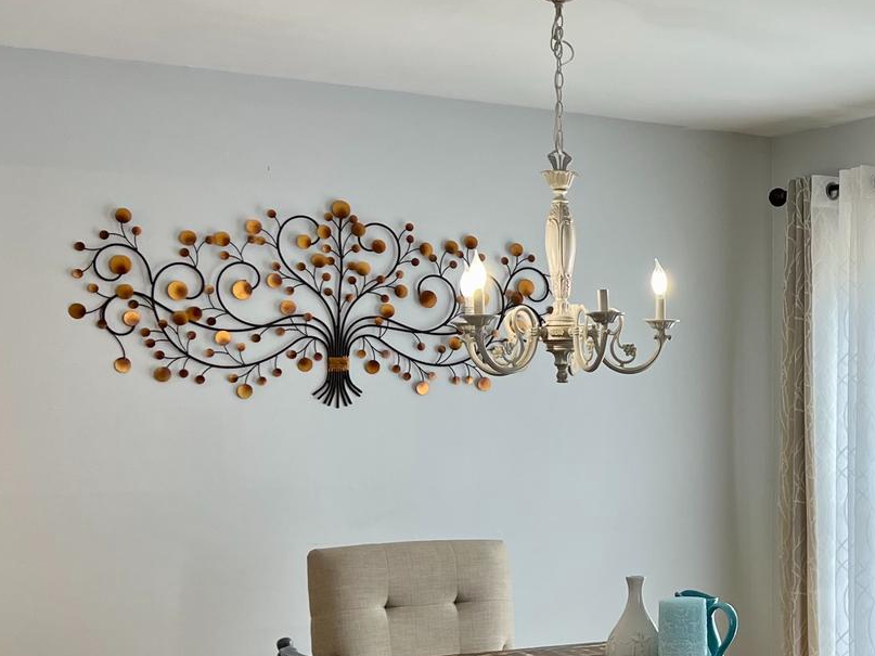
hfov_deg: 28.0
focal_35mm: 66
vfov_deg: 22.2
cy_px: 395
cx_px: 827
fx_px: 1668
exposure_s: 1/120
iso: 100
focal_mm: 5.7
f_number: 1.5
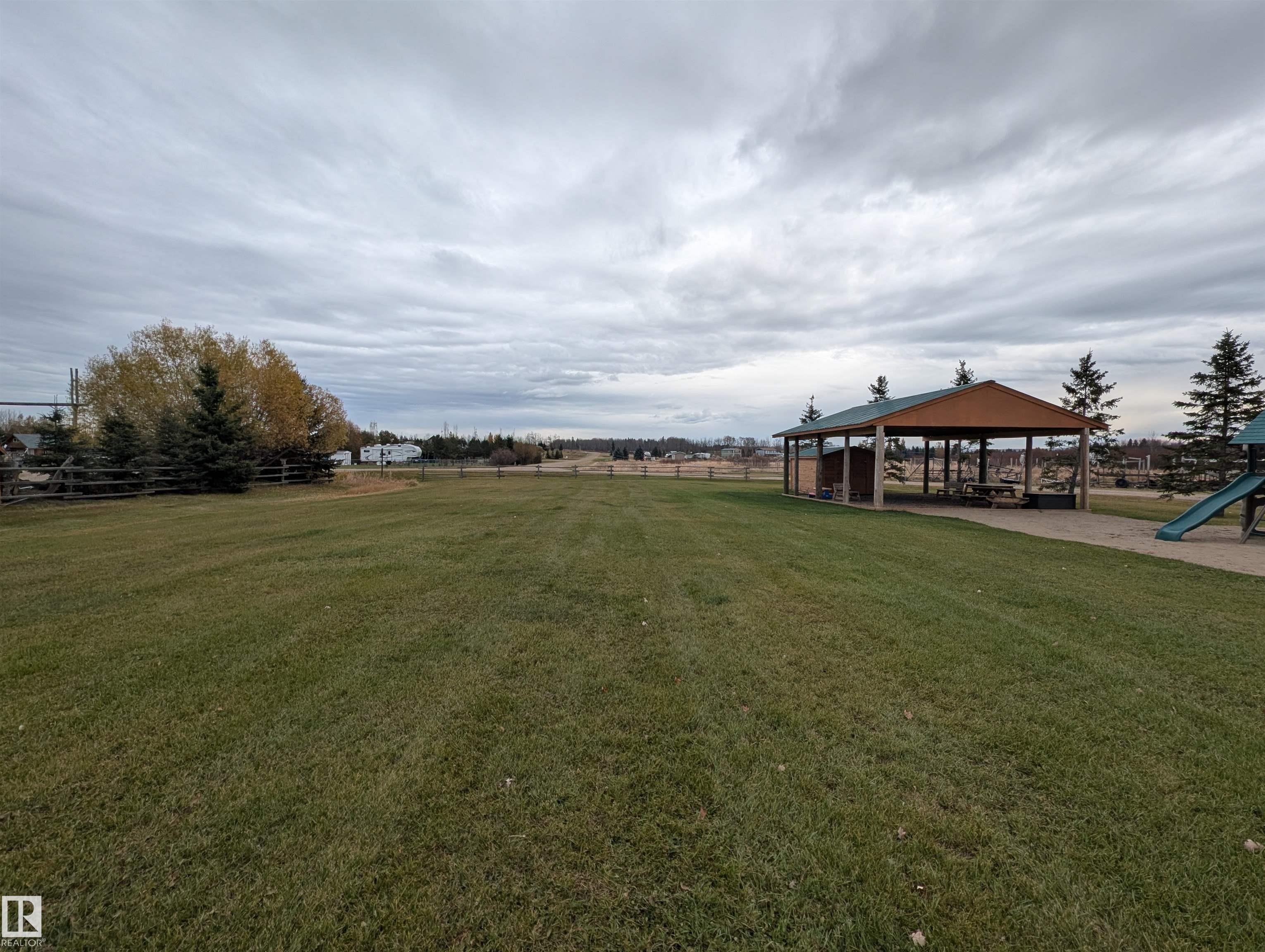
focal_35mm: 13
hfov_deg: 106.1
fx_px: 476
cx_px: 632
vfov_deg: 90.1
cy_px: 476
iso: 50
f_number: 2.2
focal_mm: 1.95
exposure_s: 1/861
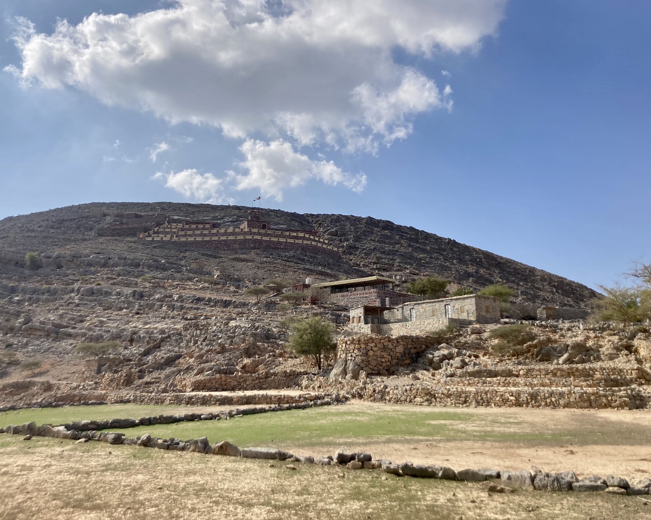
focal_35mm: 30
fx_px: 578
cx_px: 300
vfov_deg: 48.5
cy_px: 259
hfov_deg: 58.7
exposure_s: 1/4367
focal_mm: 3.99
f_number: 1.8
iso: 25
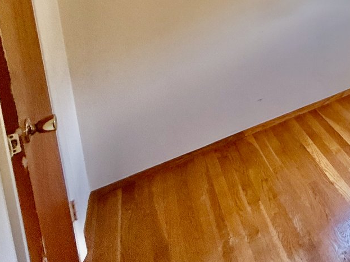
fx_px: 344
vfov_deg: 34.6
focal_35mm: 34
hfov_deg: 40.2
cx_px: 409
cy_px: -41
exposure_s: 1/99
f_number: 2.2
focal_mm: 2.22
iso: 250
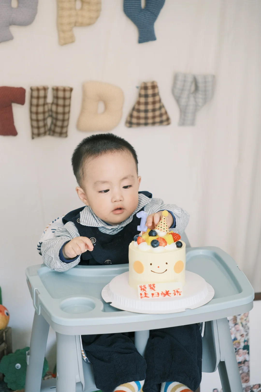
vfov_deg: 30.5
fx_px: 718
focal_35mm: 66
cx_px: 130
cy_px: 196
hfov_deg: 20.6
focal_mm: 43.7
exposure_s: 1/80
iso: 1000
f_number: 2.8
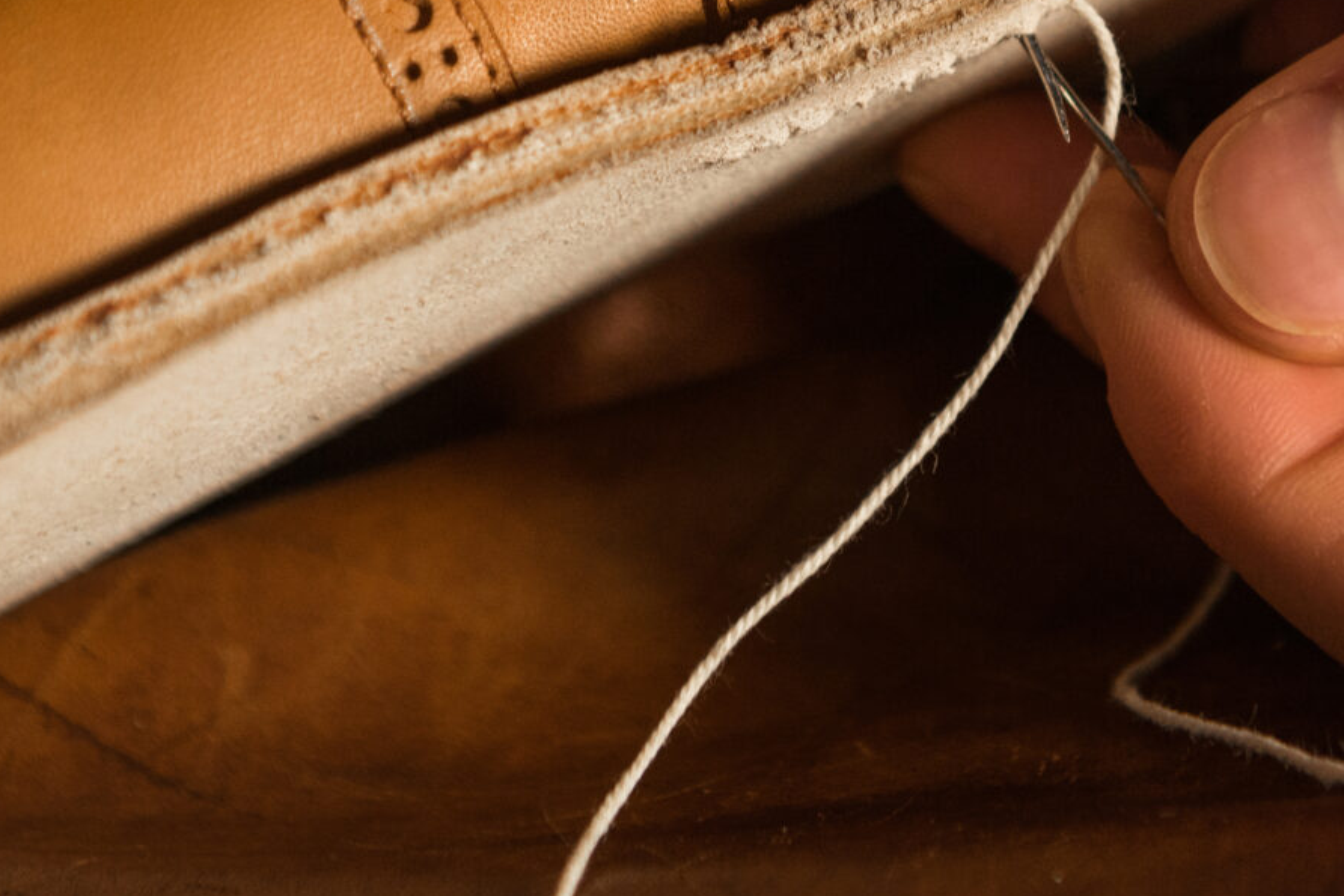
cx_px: 826
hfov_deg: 10.2
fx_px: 7505
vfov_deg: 6.8
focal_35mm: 201
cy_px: -97
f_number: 3.5
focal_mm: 70
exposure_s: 1/100
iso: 400
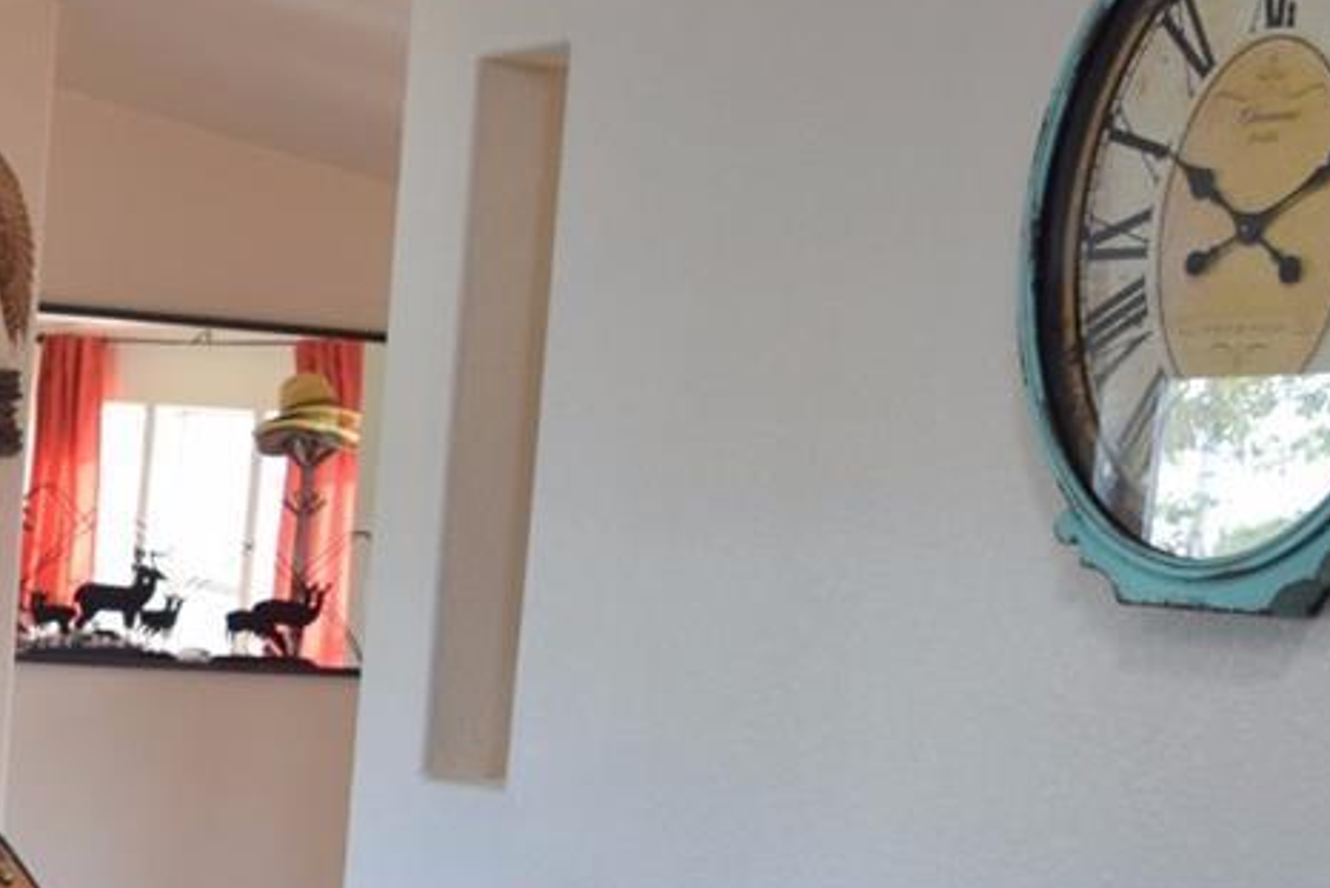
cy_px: 889
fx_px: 3215
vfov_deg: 15.4
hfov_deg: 21.1
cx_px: -417
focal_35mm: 87
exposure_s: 1/60
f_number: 4
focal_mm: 18
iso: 560
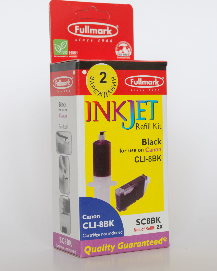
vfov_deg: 20.4
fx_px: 751
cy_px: 109
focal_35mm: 94
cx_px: 108
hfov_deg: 16.4
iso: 100
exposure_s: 1/10
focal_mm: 55
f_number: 10
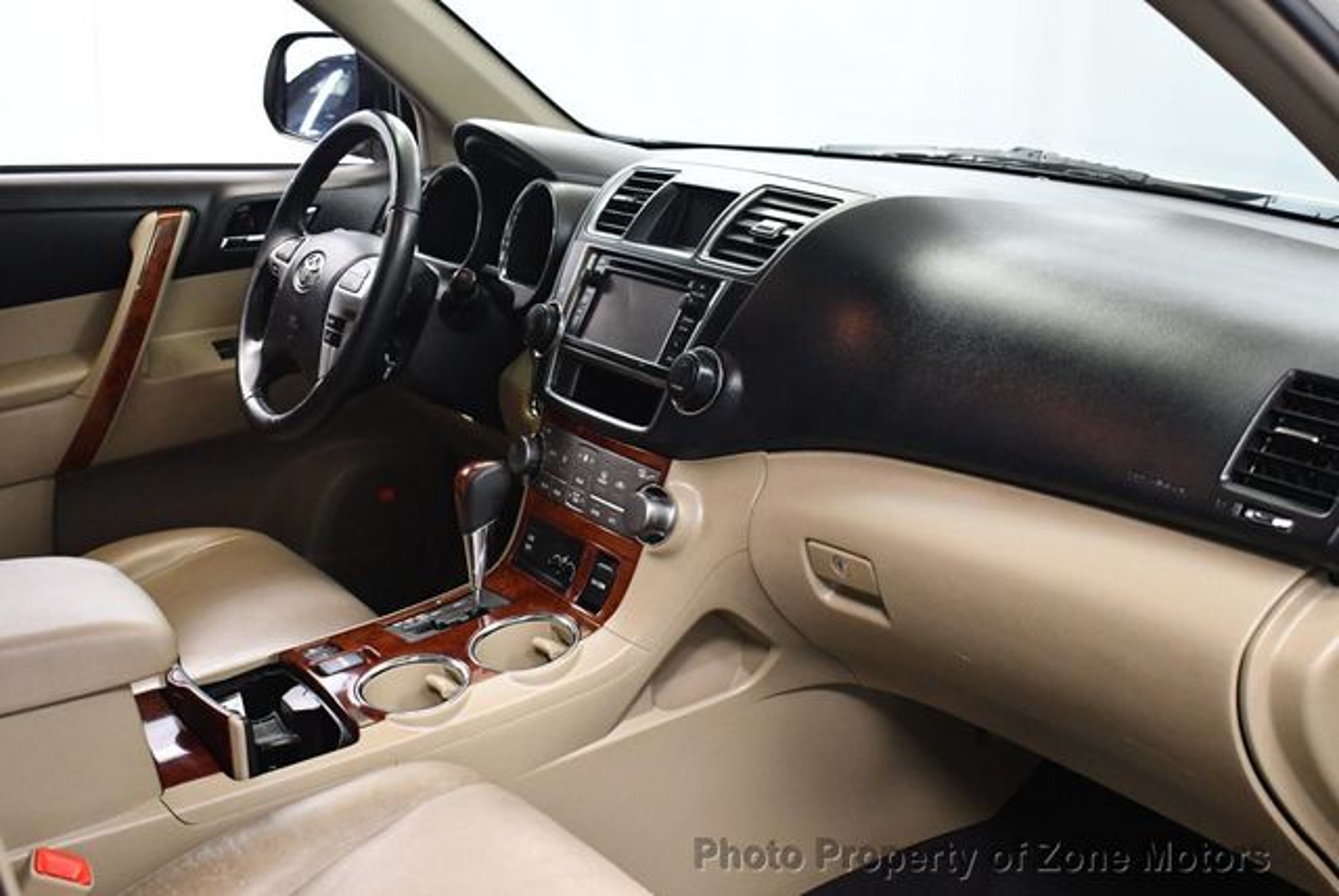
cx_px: 670
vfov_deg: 30.6
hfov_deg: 44.5
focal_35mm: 44
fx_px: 1638
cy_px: 448
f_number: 3.8
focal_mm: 22
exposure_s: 1/125
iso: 3200
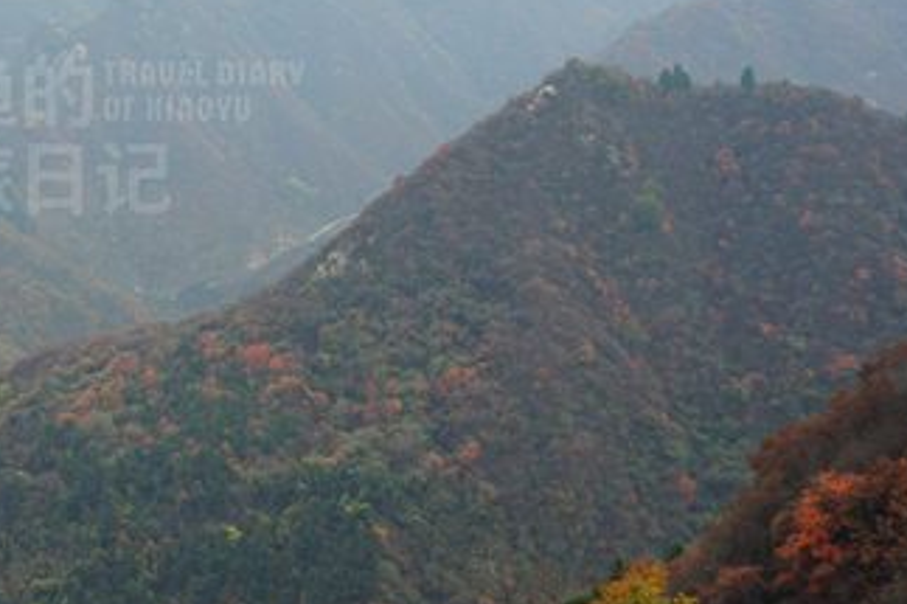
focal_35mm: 106
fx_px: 2669
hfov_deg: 18.8
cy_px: 132
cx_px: 6
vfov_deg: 12.9
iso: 100
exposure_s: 1/80
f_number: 6.3
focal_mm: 38
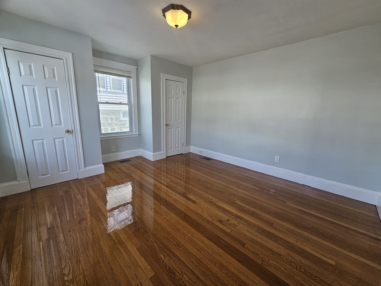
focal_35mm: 13
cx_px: 190
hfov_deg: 106.2
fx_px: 143
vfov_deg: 89.9
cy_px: 143
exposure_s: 1/120
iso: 80
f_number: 2.2
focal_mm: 2.2
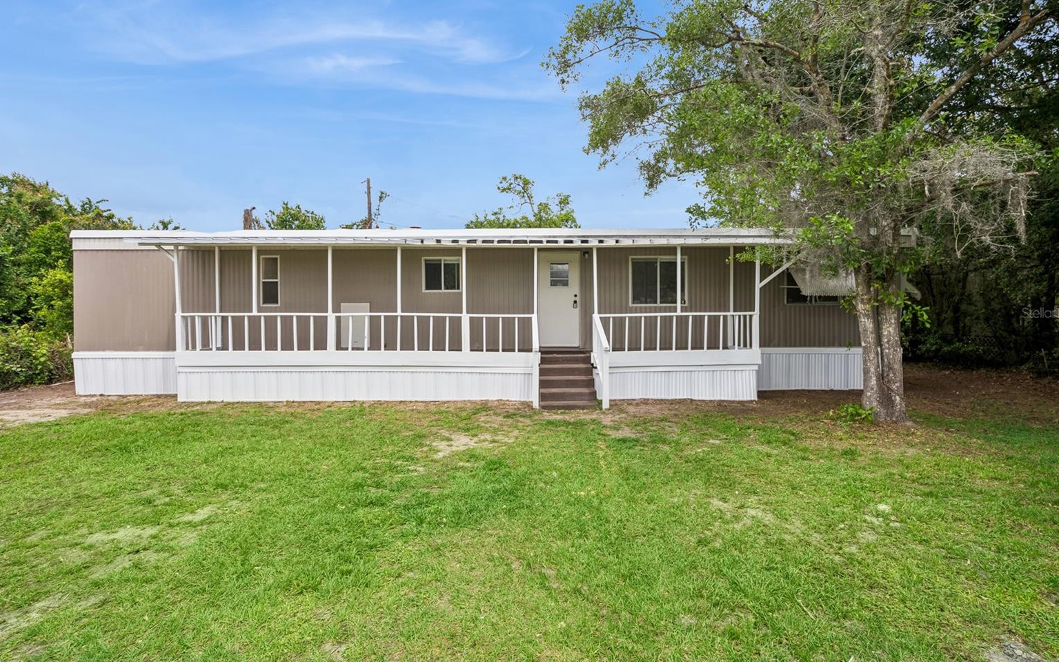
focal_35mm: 17
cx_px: 531
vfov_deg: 68.0
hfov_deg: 94.4
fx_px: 491
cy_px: 312
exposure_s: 1/80
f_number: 13
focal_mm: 16
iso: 125
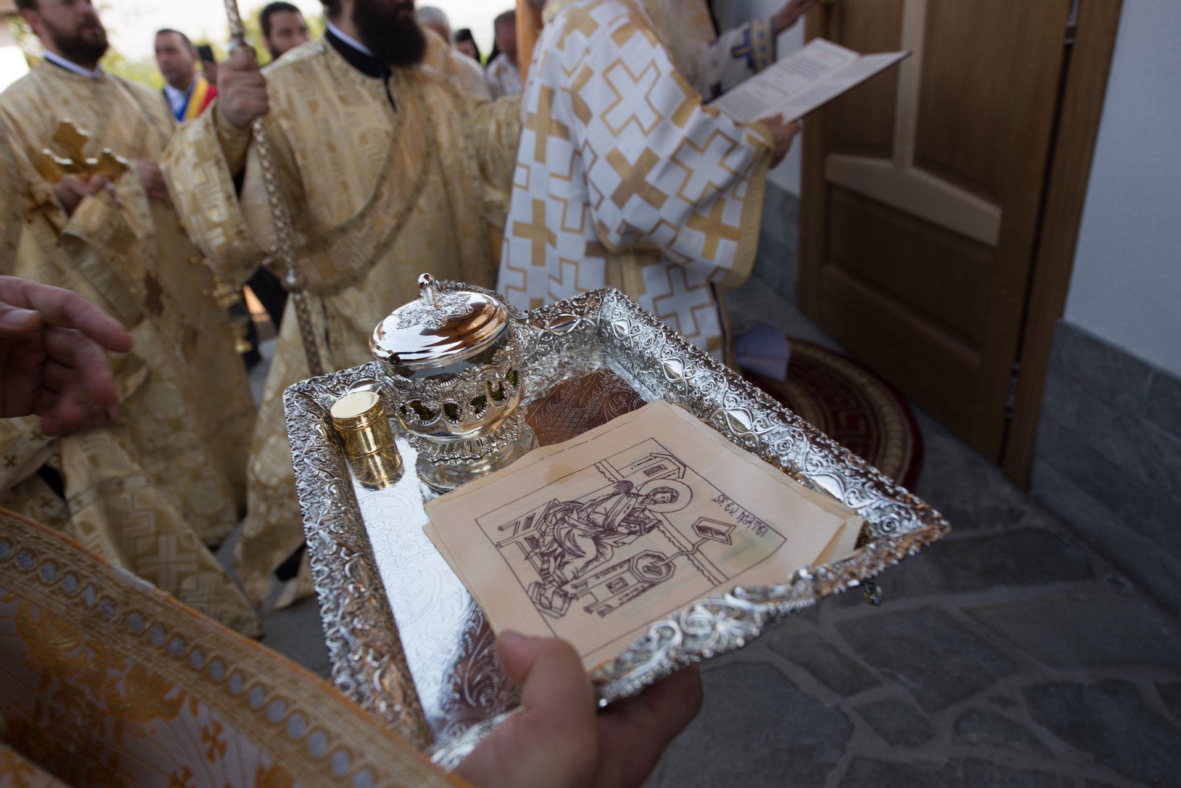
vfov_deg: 53.2
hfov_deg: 73.7
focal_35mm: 24
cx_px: 590
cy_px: 394
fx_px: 788
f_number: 5
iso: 100
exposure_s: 1/125
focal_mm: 24
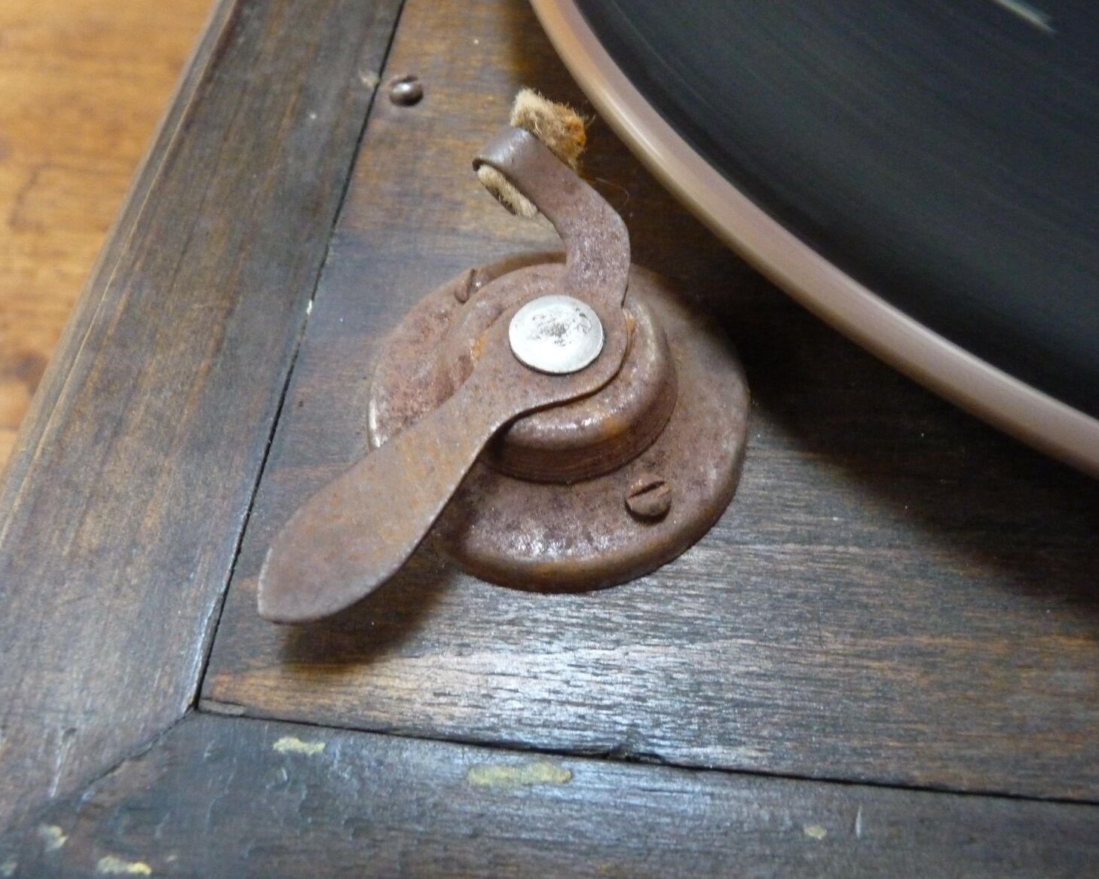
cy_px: 434
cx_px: 578
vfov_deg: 48.5
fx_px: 976
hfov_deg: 58.7
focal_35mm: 30
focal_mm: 5
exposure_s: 1/15
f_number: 2.8
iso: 800
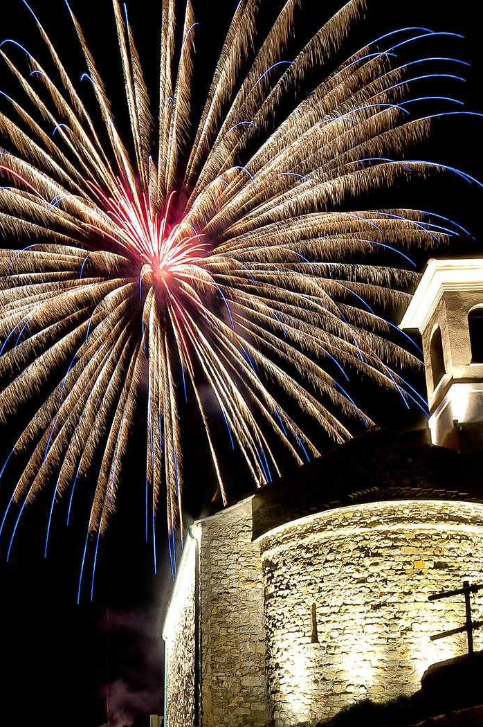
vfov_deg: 51.6
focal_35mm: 32
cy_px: 658
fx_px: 645
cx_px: 138
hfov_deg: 40.2
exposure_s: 2.5
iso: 250
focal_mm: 14
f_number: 7.1
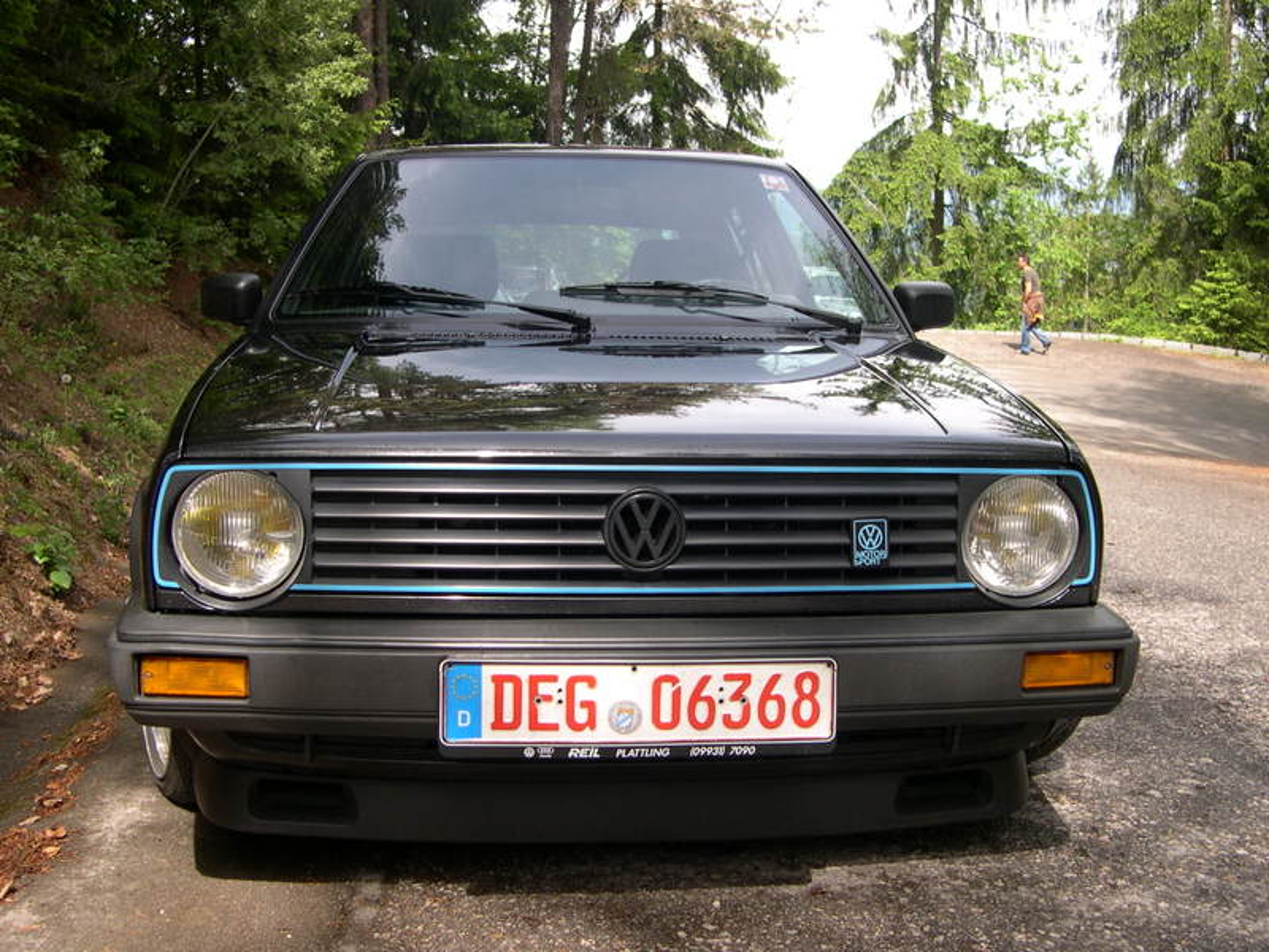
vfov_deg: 37.7
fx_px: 1393
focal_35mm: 38
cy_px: 476
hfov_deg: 49.0
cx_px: 634
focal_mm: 8
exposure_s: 1/443
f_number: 2.8
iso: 100
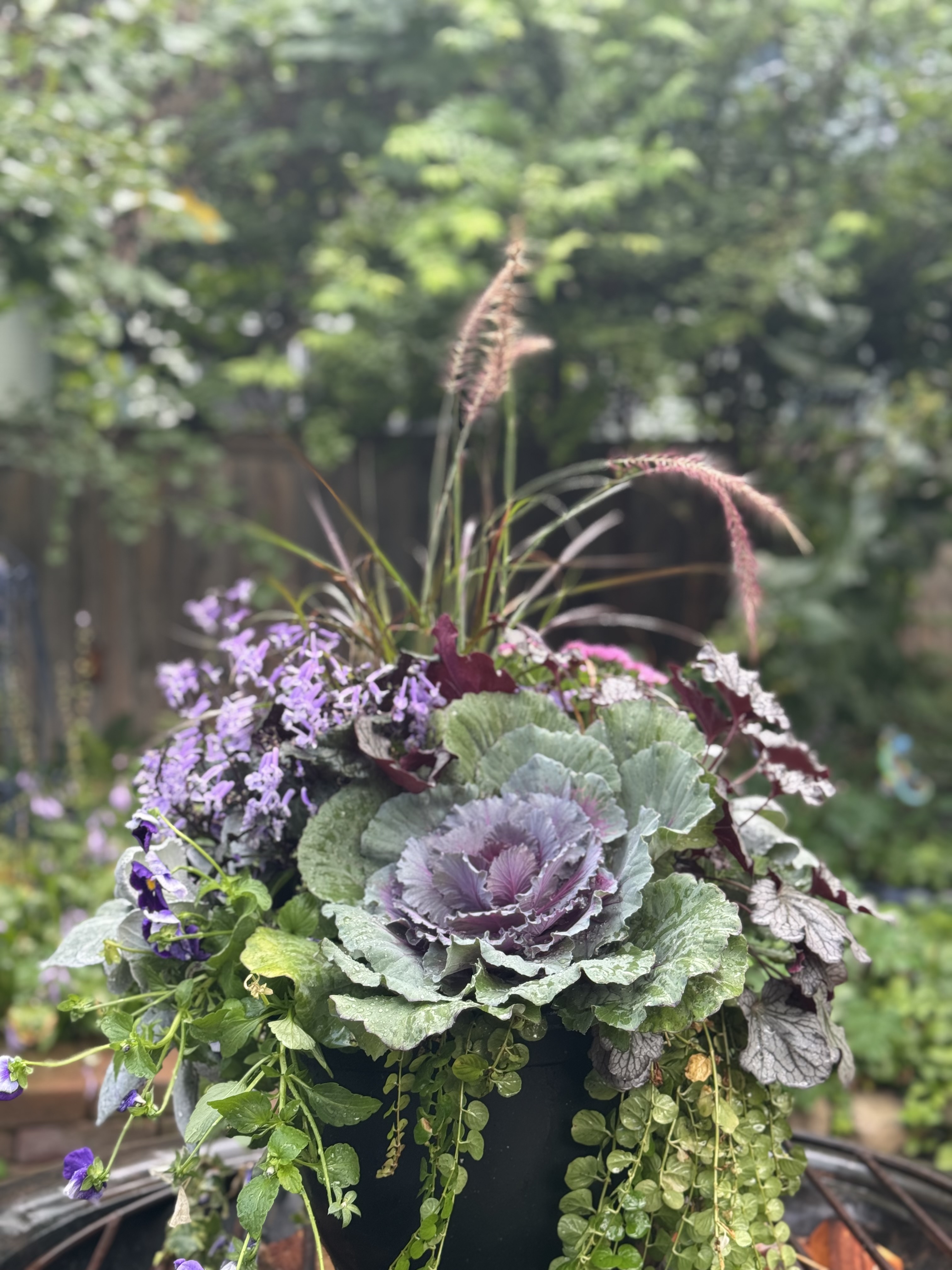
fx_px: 1760
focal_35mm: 48
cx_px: 476
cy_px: 635
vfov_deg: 39.7
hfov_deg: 30.3
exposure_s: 1/157
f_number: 1.78
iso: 50
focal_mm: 6.76
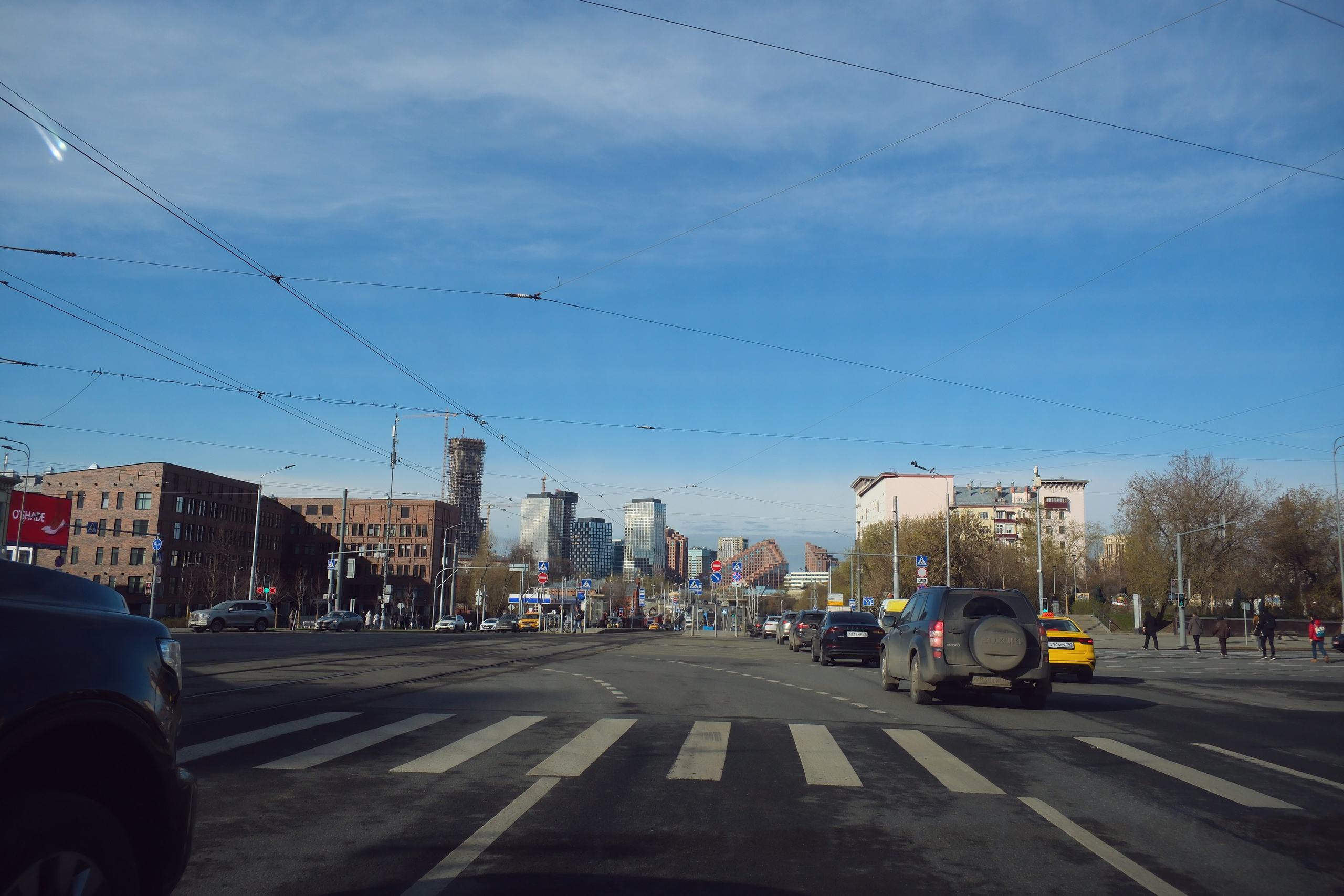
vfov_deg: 47.9
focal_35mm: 27
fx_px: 1008
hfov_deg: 67.4
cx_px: 672
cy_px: 448
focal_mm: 18
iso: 640
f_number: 8
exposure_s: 1/1250
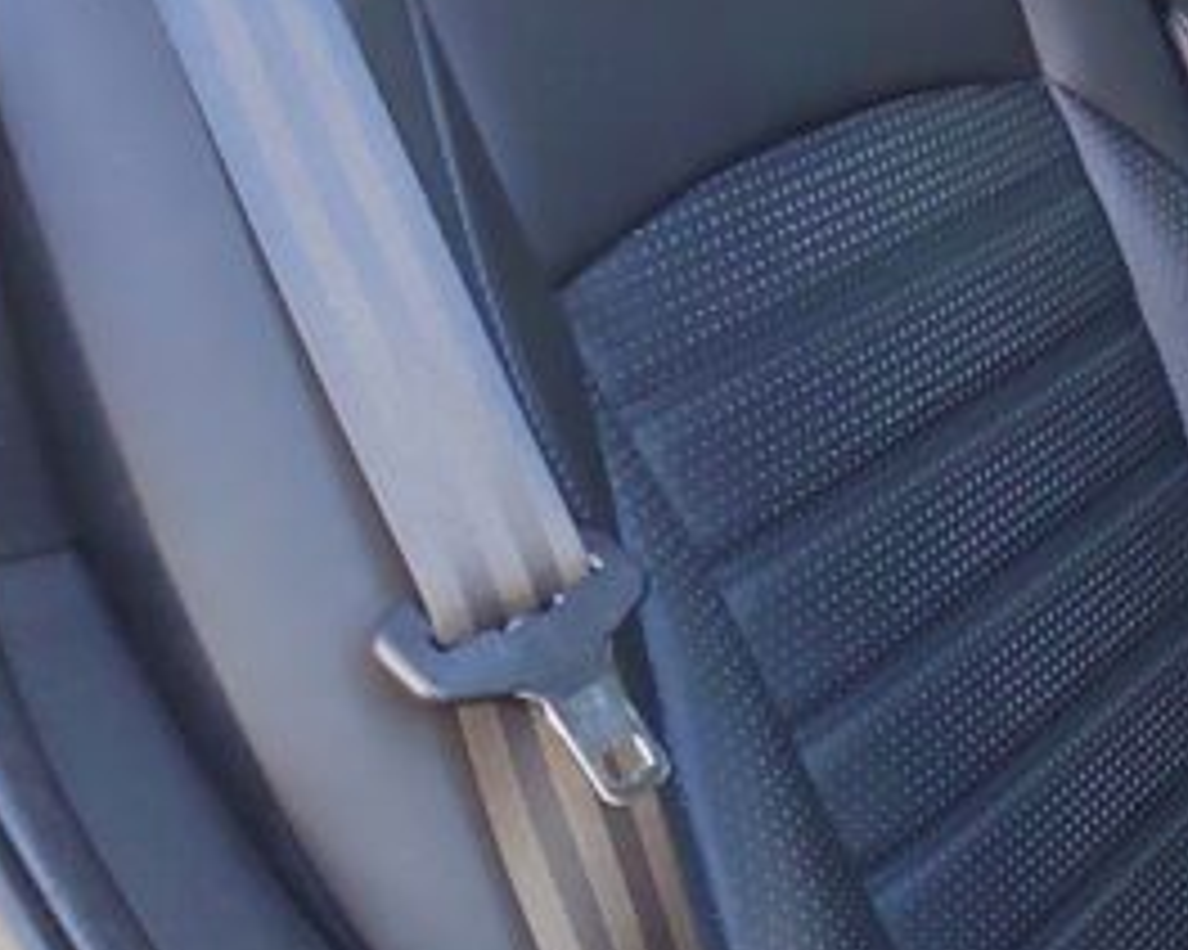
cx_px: 1516
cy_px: 824
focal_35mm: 68
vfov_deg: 22.0
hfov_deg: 24.6
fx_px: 2390
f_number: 1.9
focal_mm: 5.52
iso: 384
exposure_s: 1/100
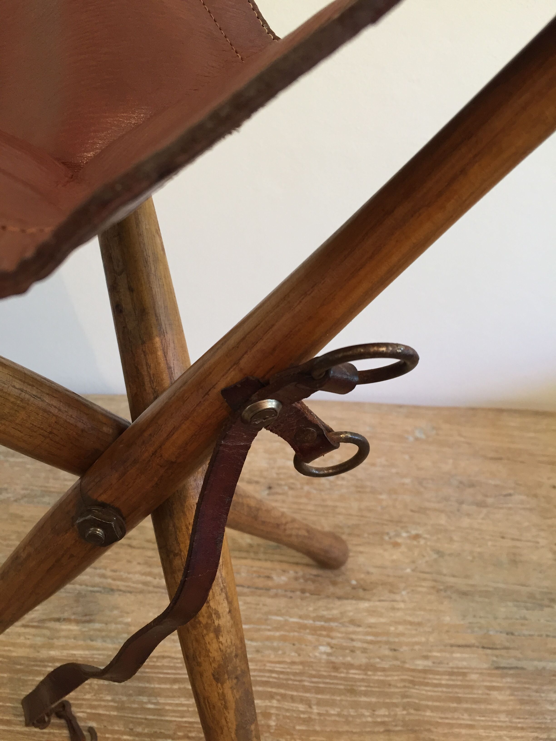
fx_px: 621
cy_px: 370
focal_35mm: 29
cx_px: 278
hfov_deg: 48.2
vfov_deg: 61.7
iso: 125
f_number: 2.2
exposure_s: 1/33
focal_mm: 4.15
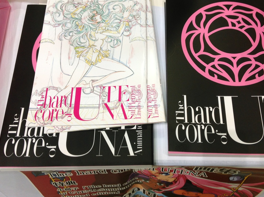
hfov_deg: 43.8
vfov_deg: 33.4
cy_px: 83
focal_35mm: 43
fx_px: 327
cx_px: 146
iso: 64
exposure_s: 1/30
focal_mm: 4.28
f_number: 2.4
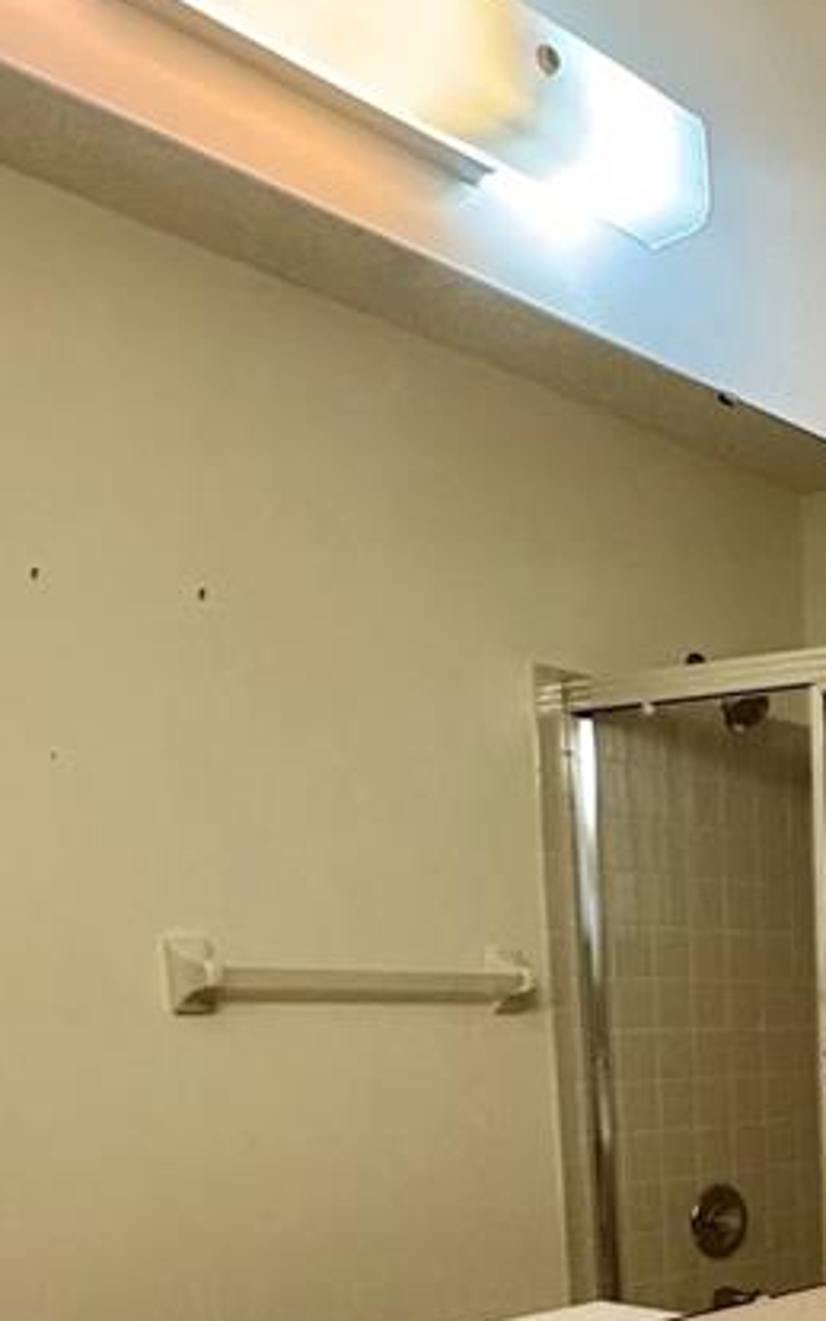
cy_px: 1283
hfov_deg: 25.0
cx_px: 1129
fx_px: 1548
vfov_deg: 41.1
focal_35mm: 43
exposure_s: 1/120
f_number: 2.2
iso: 250
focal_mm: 2.22
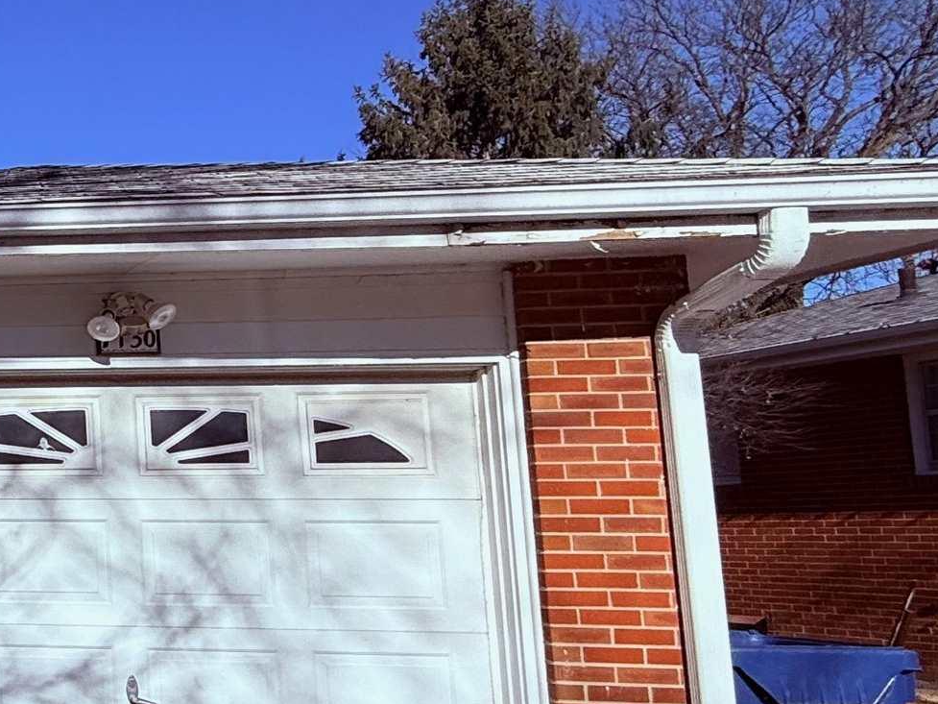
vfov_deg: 32.8
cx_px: -426
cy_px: 400
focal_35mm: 44
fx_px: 1192
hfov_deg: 29.2
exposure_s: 1/2237
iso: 50
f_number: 2.2
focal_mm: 2.22
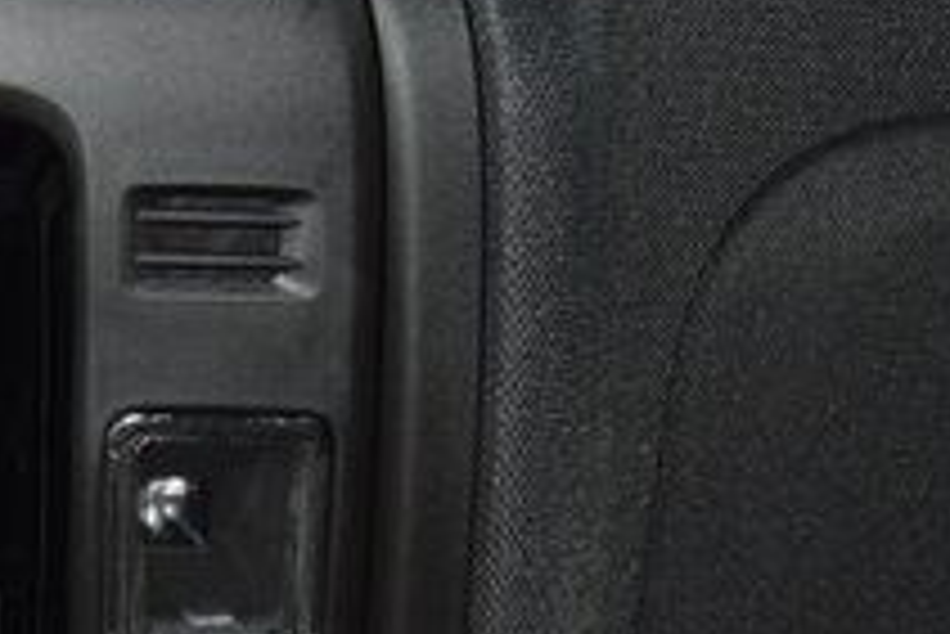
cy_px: 605
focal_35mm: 109
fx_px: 2878
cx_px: -221
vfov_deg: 12.5
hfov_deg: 17.7
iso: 900
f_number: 3.8
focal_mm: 24
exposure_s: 1/40
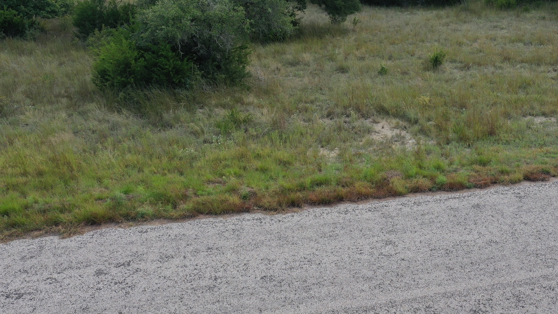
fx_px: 607
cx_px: 345
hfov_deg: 49.0
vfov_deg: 28.4
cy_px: 64
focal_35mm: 41
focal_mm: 10.26
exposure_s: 1/320
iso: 100
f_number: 5.6
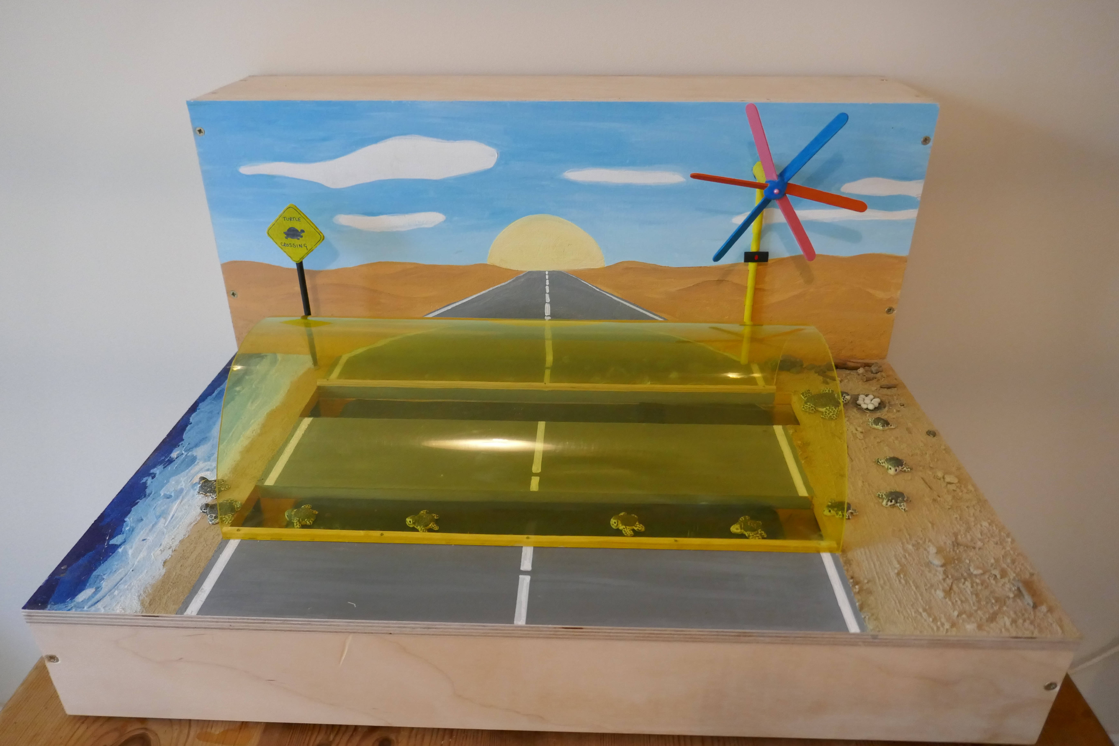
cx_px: 560
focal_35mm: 25
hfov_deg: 71.5
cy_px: 373
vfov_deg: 51.3
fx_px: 777
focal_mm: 9.1
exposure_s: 1/60
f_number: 2.8
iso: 1250
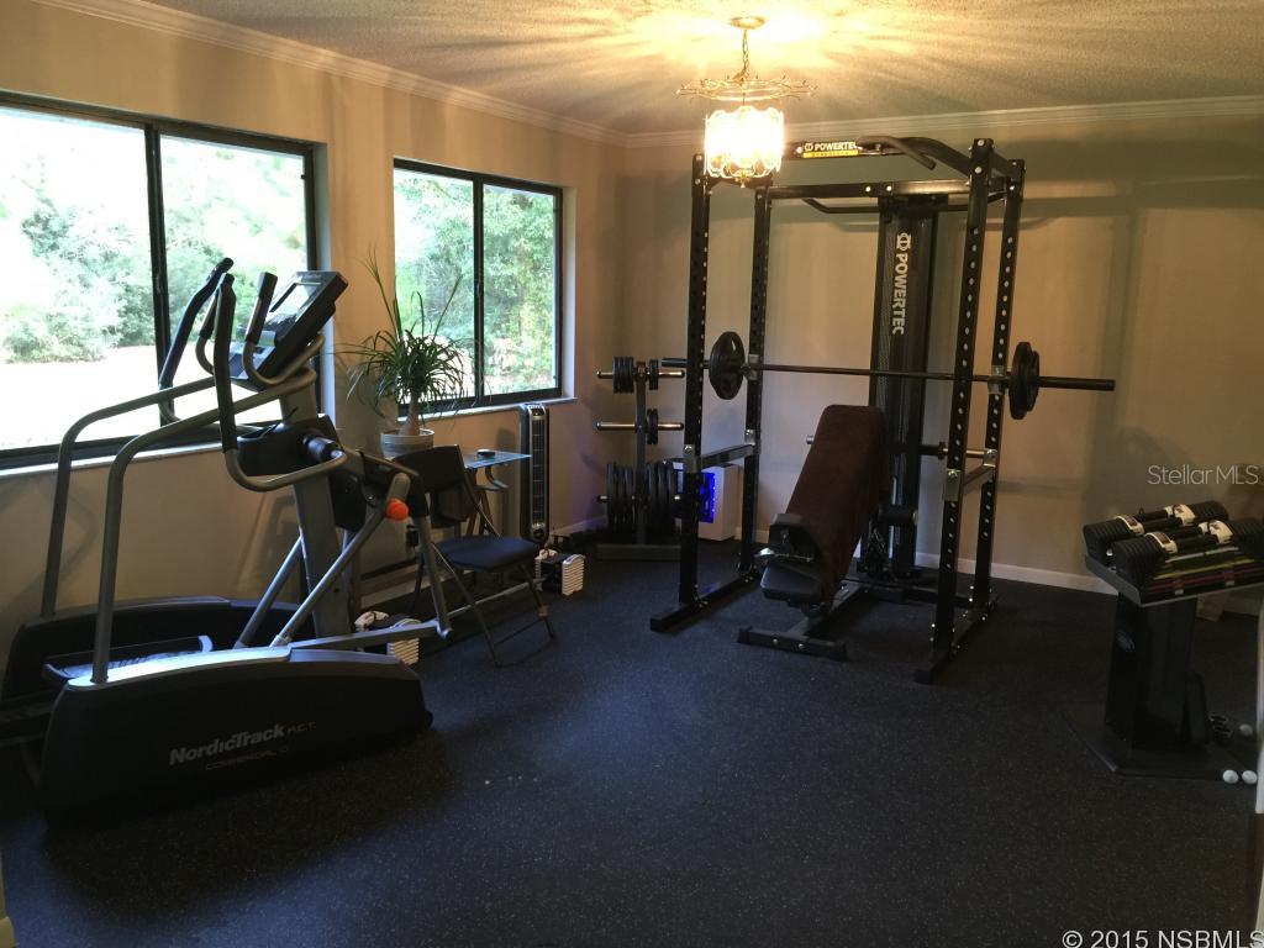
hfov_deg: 61.7
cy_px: 474
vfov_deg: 48.2
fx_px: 1059
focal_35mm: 29
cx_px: 632
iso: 80
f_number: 2.2
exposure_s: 1/15
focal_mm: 4.15
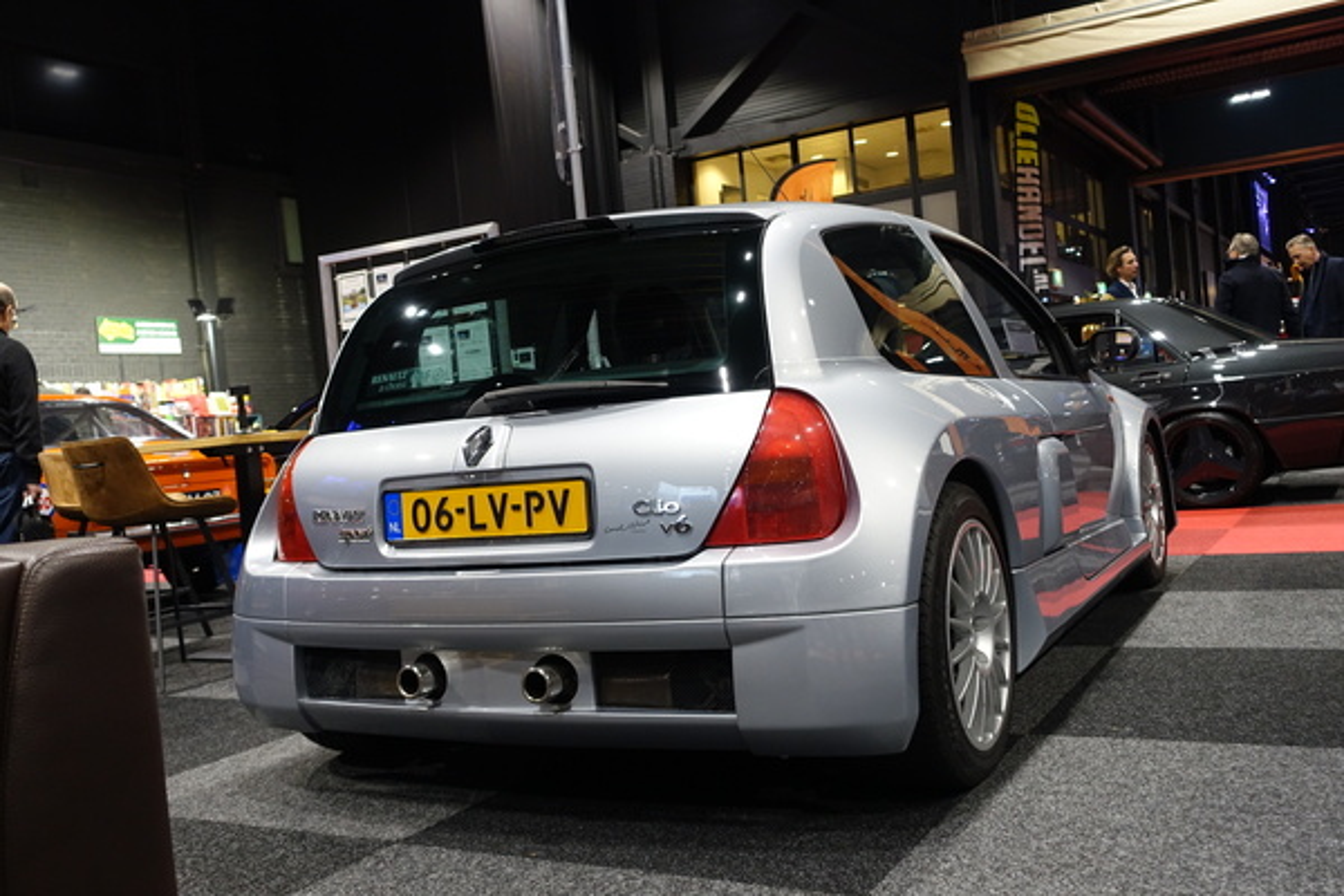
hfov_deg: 57.2
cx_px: 672
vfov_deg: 40.0
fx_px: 1232
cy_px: 448
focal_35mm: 33
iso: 500
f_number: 2.8
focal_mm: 12.06
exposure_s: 1/40
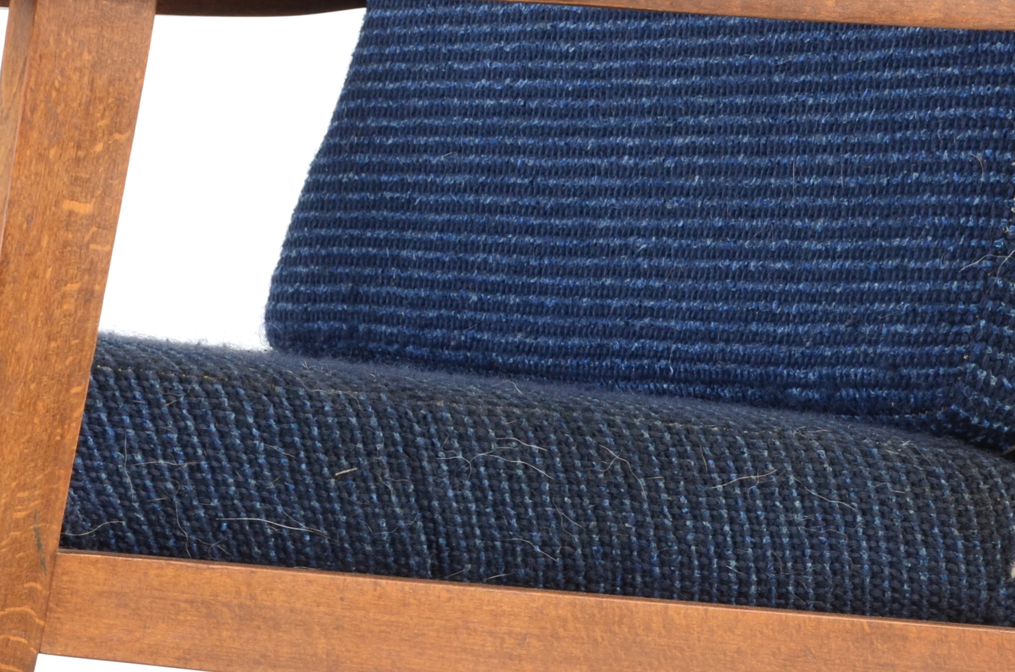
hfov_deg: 10.1
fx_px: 5740
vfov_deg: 6.7
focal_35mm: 204
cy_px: 633
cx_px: 375
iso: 200
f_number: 10
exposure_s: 1/125
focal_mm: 52
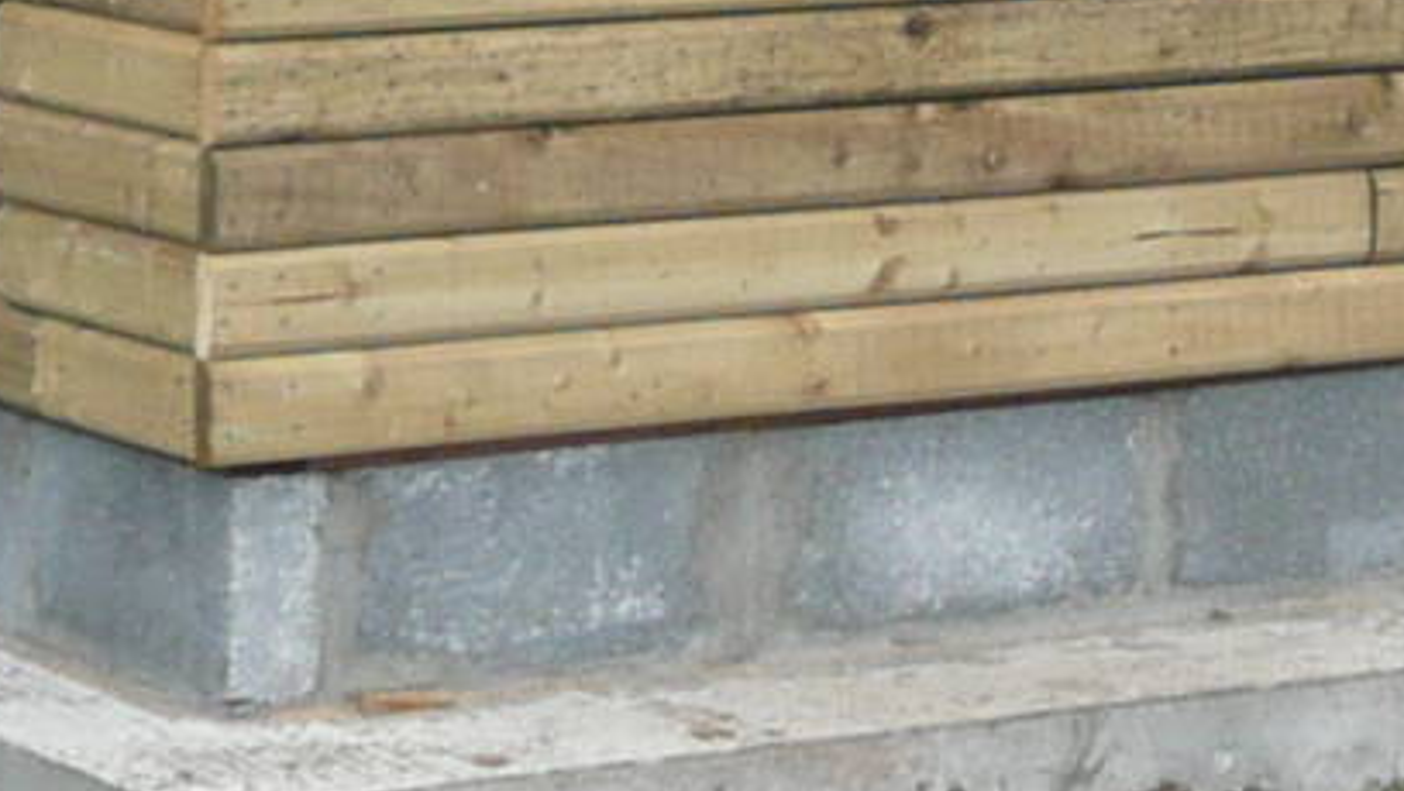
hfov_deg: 10.4
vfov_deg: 5.8
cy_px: -519
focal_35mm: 205
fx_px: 7636
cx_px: 1545
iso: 100
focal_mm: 5.2
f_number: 3.5
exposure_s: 1/250
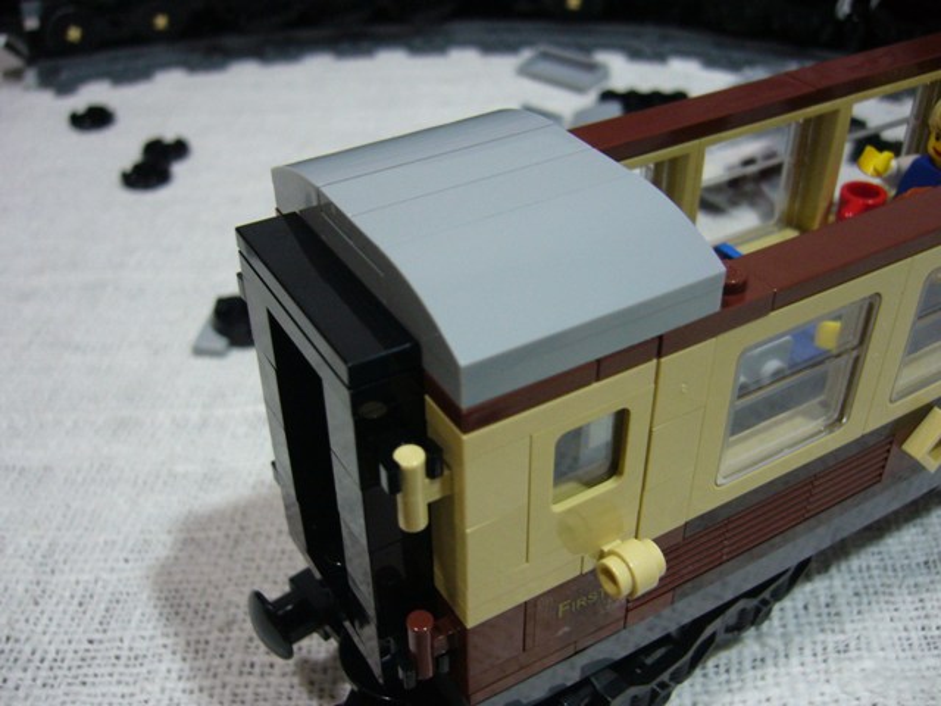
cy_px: 353
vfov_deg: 40.7
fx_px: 951
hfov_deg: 52.6
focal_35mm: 35
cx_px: 470
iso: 200
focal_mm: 5.8
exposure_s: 1/8
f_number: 2.8
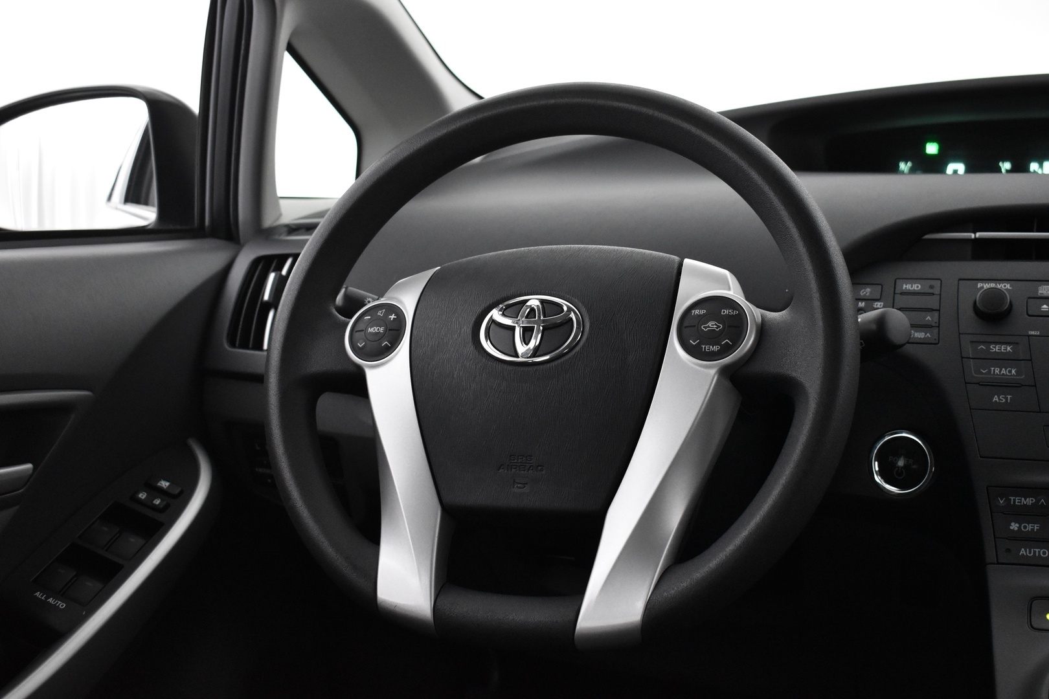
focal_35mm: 45
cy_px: 350
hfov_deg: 43.6
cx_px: 524
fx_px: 1311
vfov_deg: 29.9
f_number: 4.2
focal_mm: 30
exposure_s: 1/50
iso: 3200
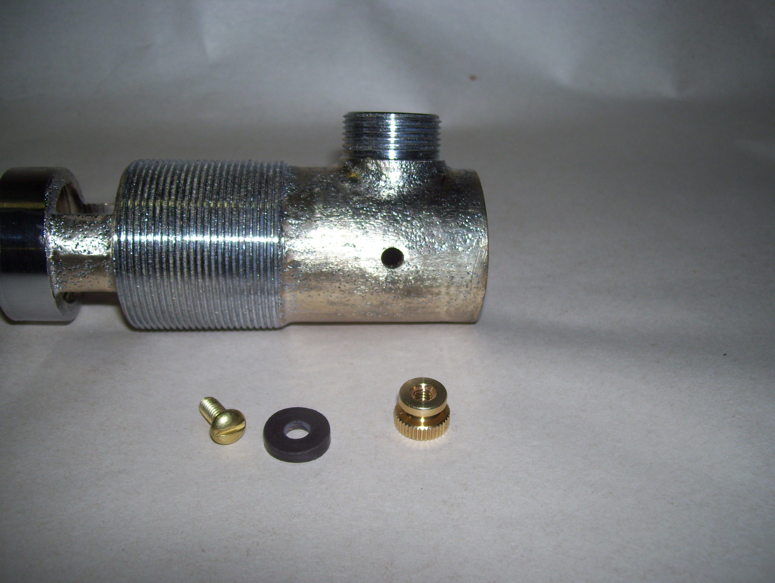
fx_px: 807
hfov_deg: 51.3
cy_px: 292
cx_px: 388
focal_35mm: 36
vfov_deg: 39.7
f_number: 2.7
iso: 80
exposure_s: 1/60
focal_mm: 6
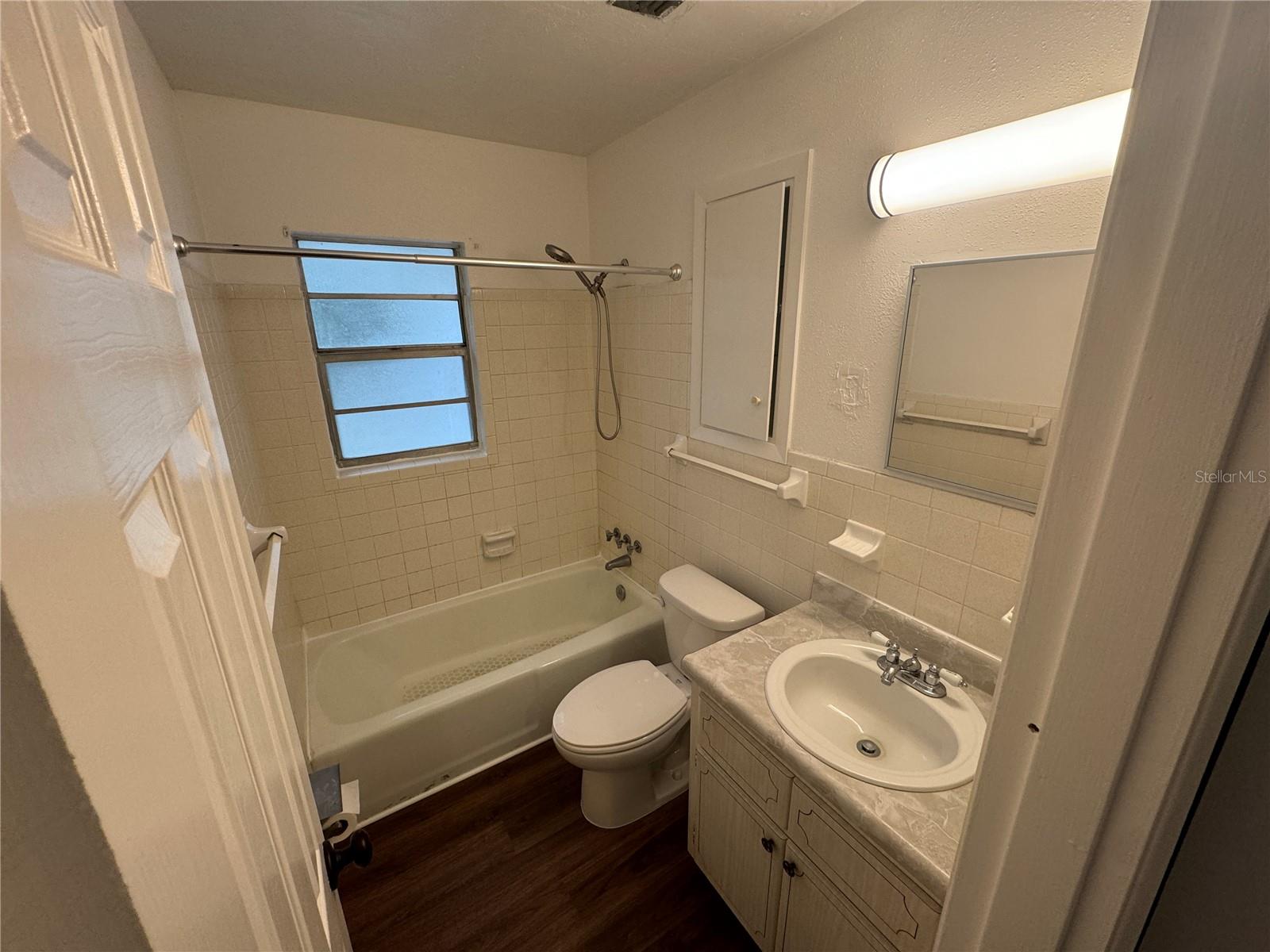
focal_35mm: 14
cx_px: 635
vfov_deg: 85.7
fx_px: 514
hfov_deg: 102.1
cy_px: 476
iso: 160
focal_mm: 2.22
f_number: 2.2
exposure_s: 1/120
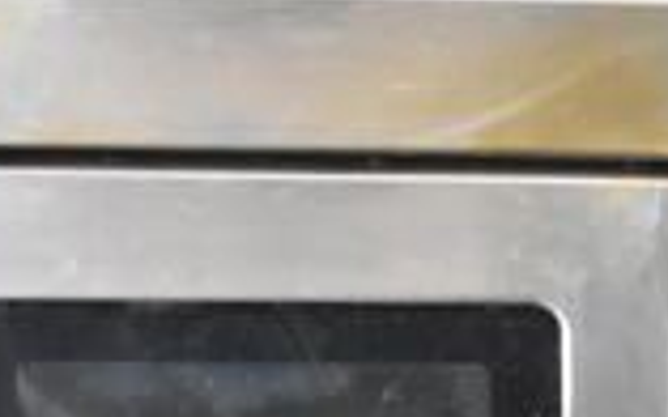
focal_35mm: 107
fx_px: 1947
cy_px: 685
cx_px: 762
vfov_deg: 11.5
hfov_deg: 18.6
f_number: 3.5
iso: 3200
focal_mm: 18
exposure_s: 1/125
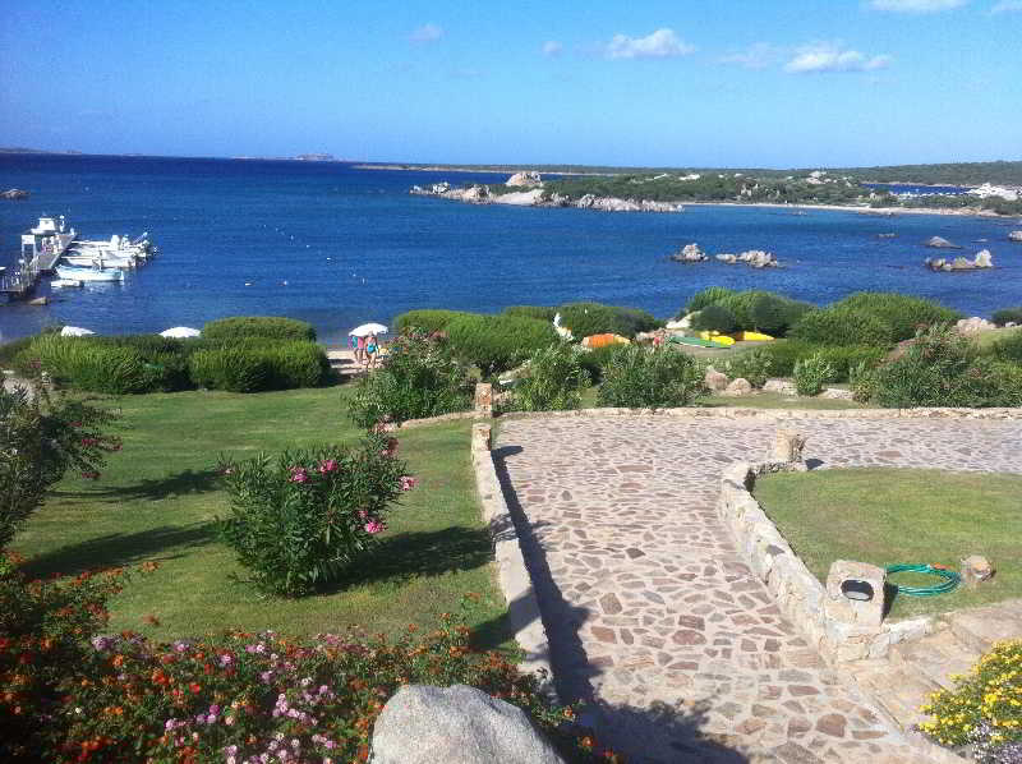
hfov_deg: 52.7
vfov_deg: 40.6
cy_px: 382
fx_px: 1032
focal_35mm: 35
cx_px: 511
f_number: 2.8
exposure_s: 1/1528
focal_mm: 3.85
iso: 80
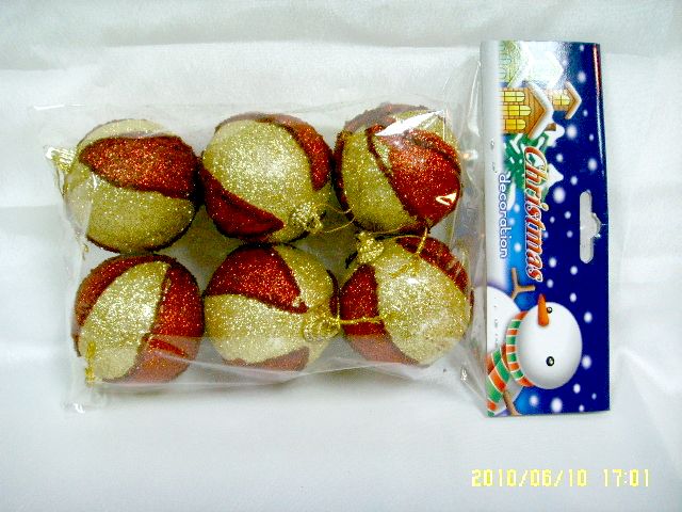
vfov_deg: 36.8
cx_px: 341
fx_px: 768
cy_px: 256
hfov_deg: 47.9
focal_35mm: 39
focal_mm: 6.6
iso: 150
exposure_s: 1/45
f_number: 3.5
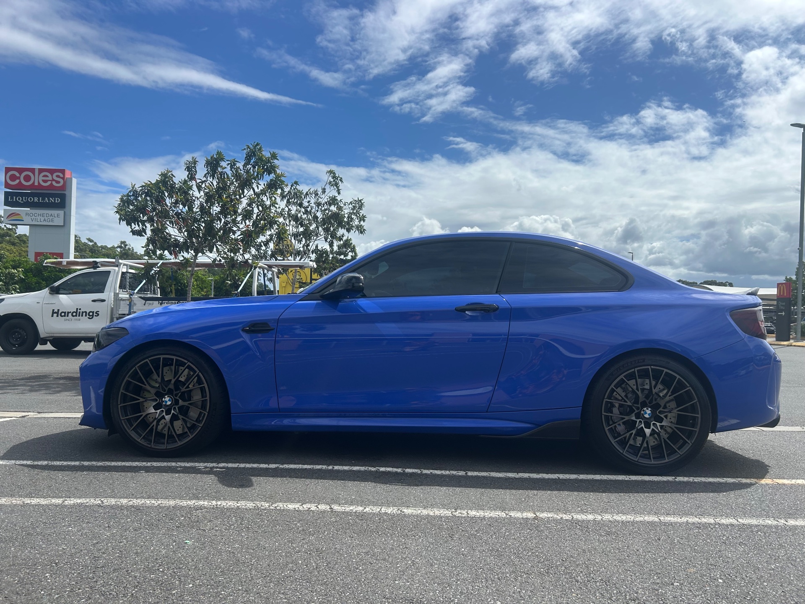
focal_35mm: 26
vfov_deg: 53.1
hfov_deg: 67.3
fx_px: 605
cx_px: 402
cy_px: 302
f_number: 1.5
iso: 50
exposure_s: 1/7463
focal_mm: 5.7
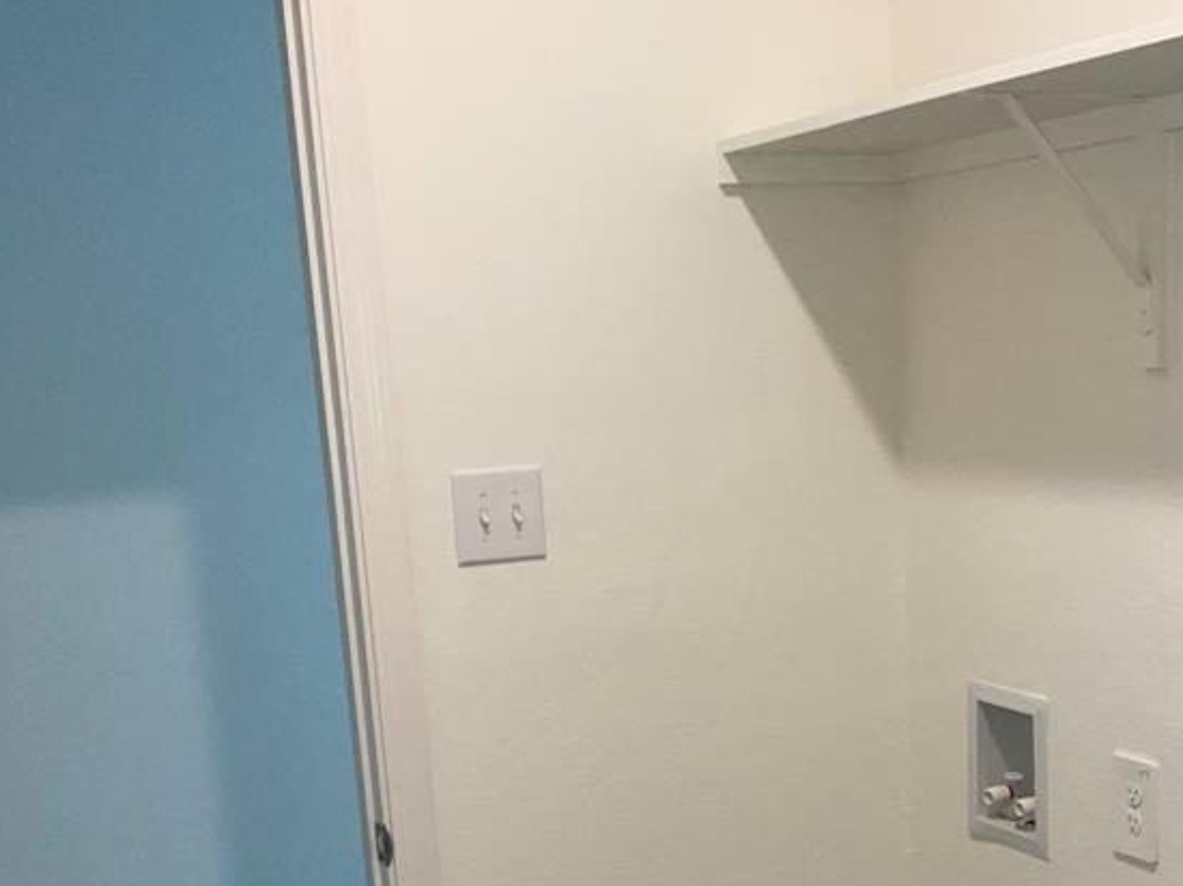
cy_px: 738
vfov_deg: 26.4
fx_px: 1845
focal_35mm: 54
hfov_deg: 35.2
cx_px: 785
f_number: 1.8
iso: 50
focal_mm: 3
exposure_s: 1/60
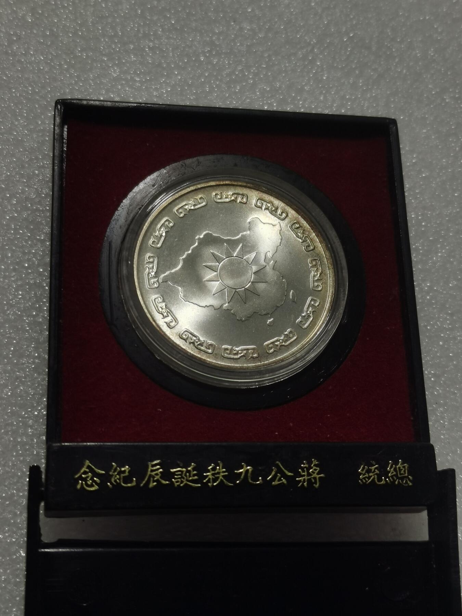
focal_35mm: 53
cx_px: 231
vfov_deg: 36.2
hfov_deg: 27.5
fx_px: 943
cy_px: 308
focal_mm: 5.58
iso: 50
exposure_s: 1/203
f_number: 1.8
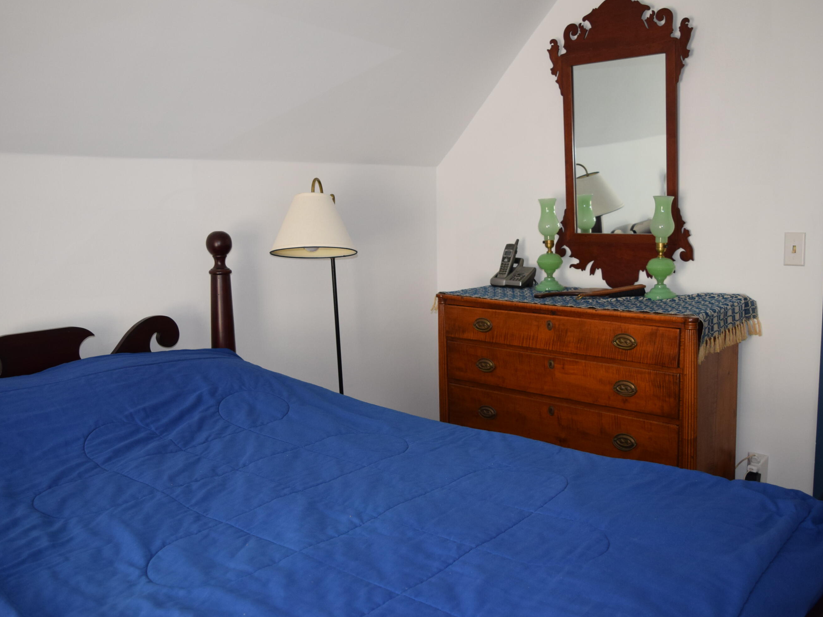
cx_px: 436
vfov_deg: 41.2
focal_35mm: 35
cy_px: 311
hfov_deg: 53.2
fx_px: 821
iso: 800
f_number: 4.5
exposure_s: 1/80
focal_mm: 21
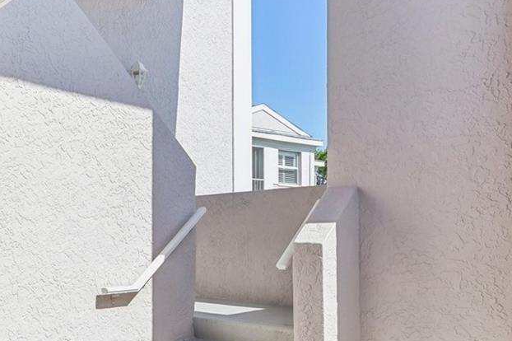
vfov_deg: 36.4
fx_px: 512
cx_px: 39
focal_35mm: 36
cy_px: 230
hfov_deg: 47.1
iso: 400
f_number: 8
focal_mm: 14
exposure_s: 1/800
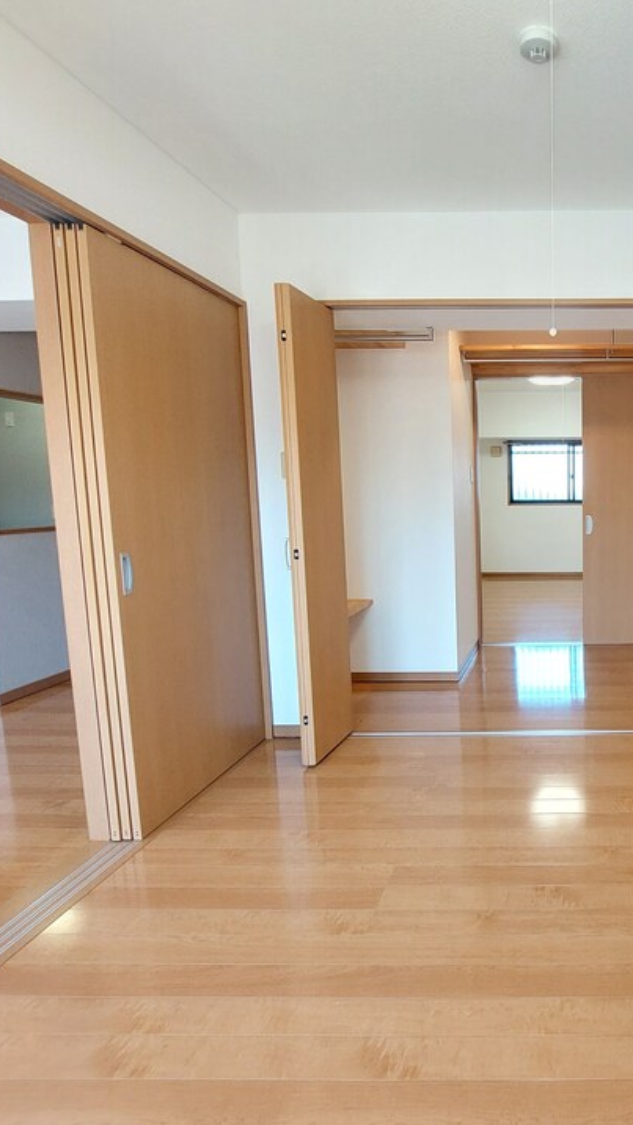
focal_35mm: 19
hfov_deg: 50.7
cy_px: 561
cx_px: 586
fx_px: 567
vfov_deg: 89.6
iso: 320
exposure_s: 1/60
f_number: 2.2
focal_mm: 1.74
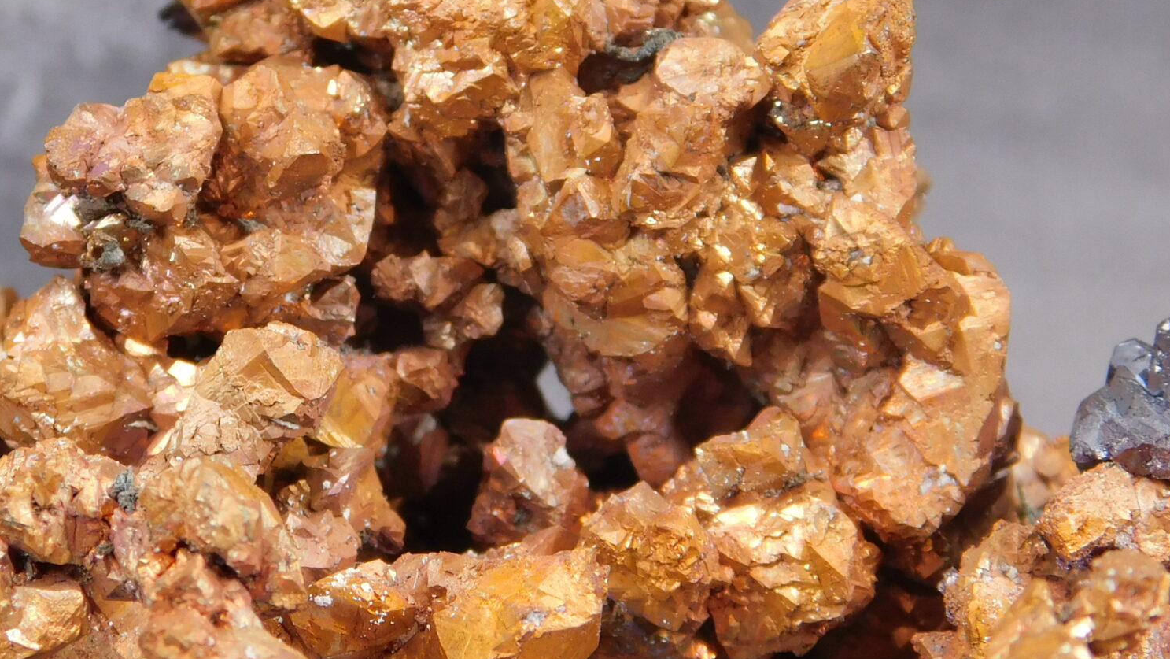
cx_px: 464
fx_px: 4654
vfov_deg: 8.1
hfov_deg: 14.3
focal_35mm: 150
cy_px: 297
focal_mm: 14.2
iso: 125
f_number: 4.4
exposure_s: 1/50
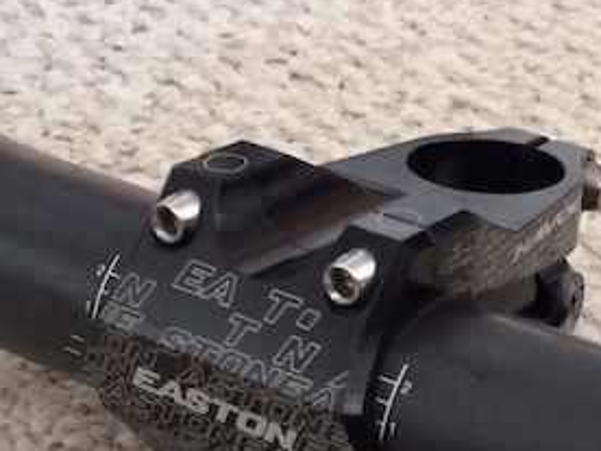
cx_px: 592
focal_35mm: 84
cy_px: 292
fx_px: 1458
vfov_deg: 17.5
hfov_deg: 22.4
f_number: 2.2
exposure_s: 1/30
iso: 250
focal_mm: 4.15
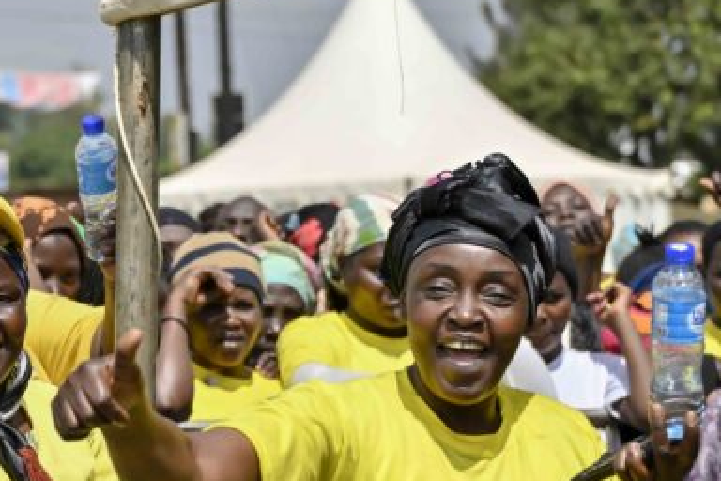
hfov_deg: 8.9
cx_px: 60
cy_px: 396
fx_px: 4606
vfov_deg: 6.0
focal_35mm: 230
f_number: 6.7
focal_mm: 115
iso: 250
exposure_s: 1/1250
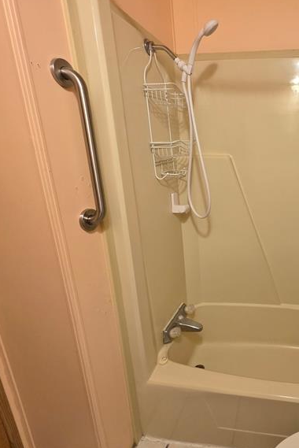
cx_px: 261
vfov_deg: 86.8
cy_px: 214
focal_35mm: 19
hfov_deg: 56.9
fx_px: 236
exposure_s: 1/100
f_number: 1.9
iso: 400
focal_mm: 2.2
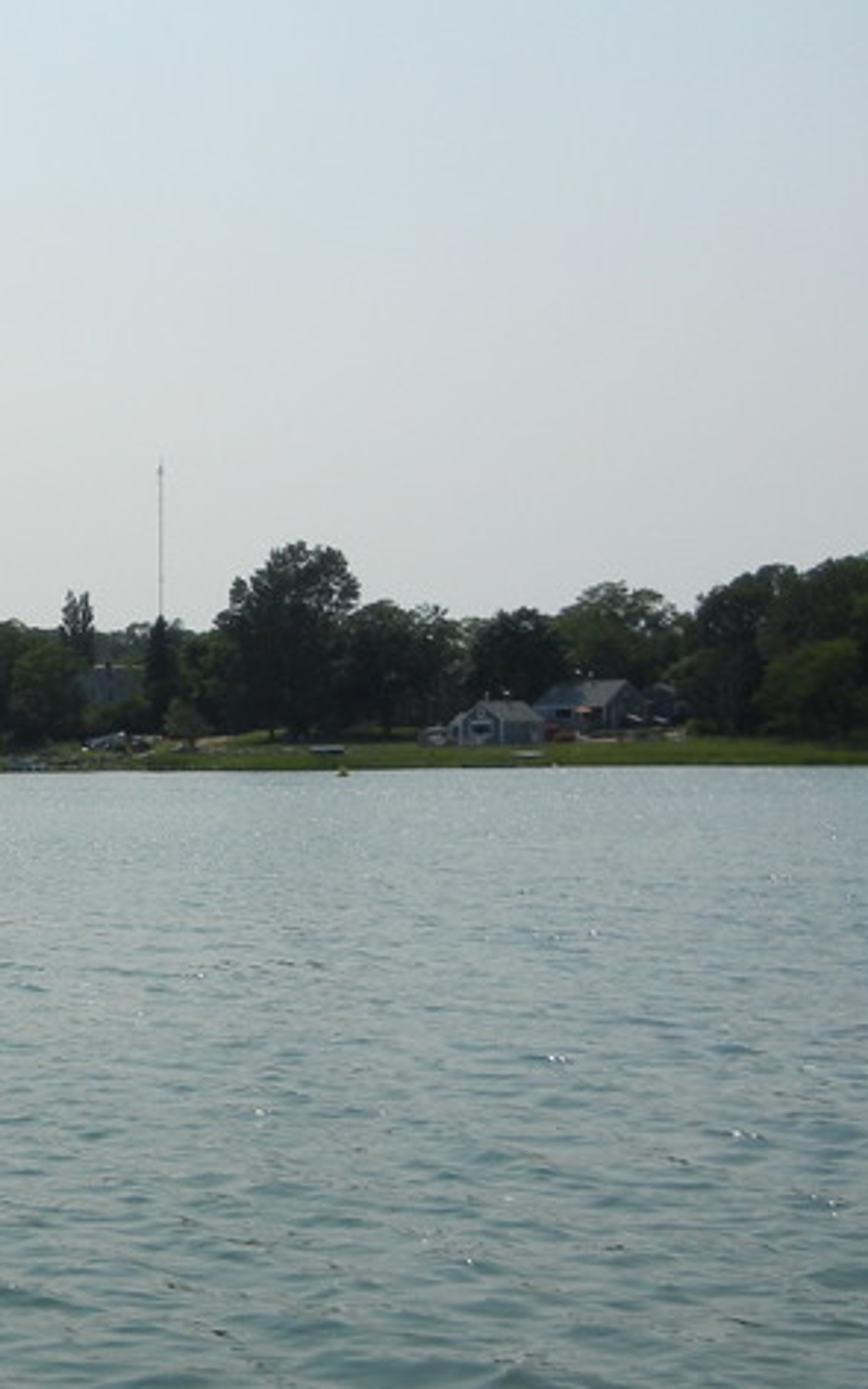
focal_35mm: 69
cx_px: -385
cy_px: 912
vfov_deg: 29.6
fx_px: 2612
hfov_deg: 17.2
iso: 160
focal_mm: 5.4
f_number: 7
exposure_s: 1/975
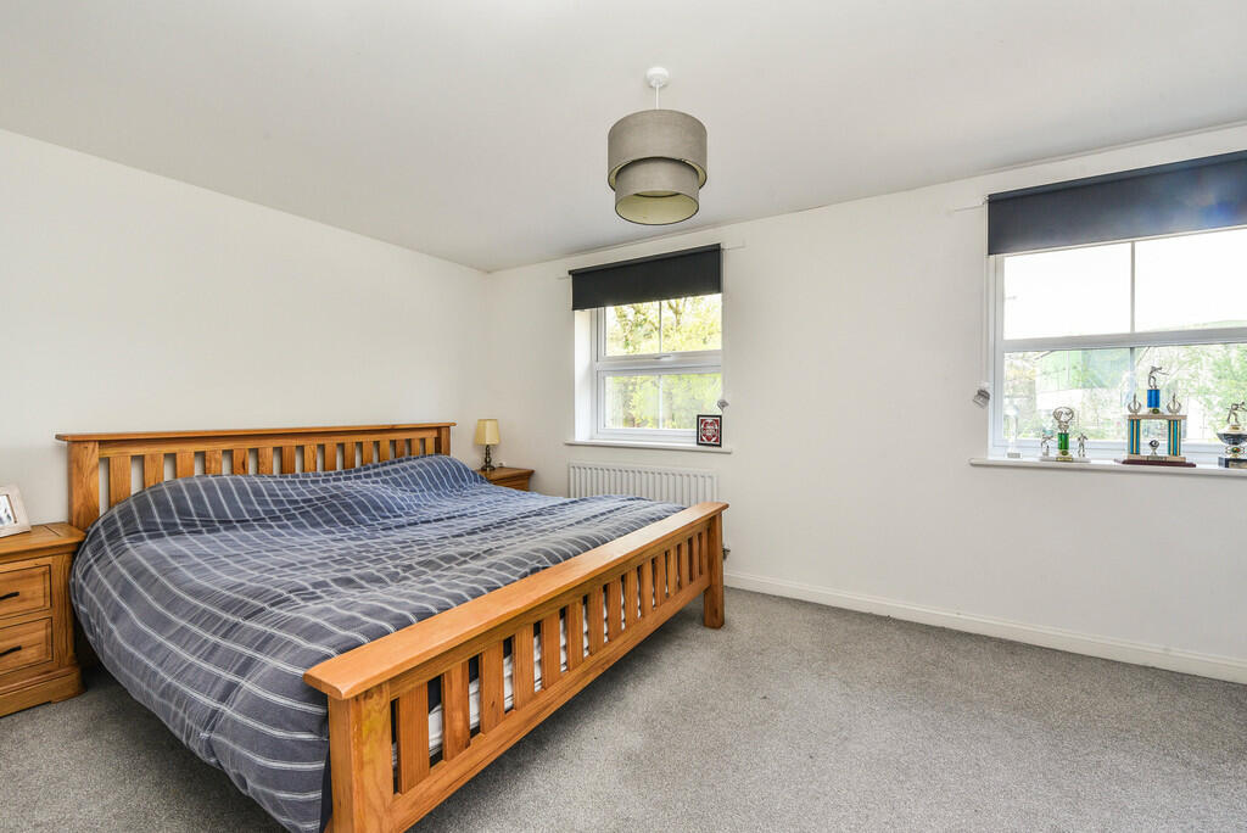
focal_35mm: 14
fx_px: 485
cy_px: 416
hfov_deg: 104.2
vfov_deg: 81.3
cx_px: 624
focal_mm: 14
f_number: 9
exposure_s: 1/15
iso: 250
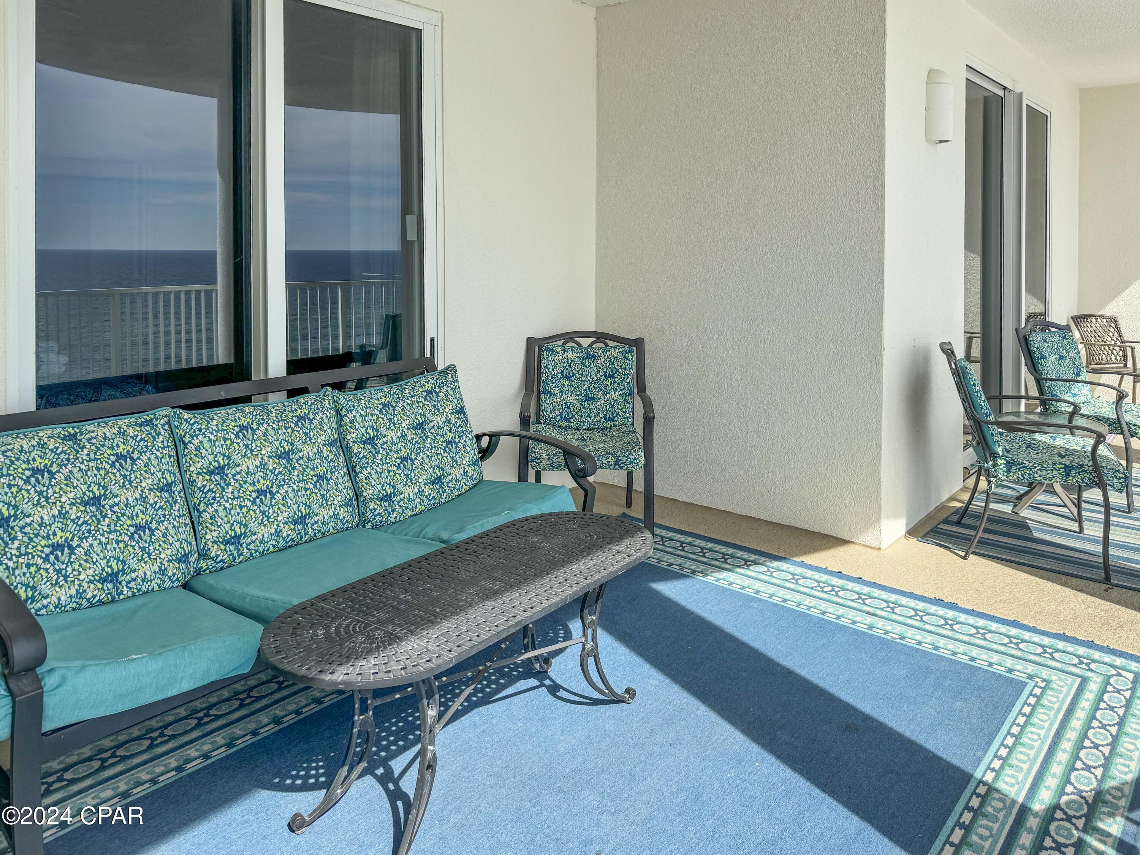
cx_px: 570
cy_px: 428
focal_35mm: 24
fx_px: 790
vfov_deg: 56.8
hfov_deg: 71.6
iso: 80
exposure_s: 1/3000
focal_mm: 6.76
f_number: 1.8
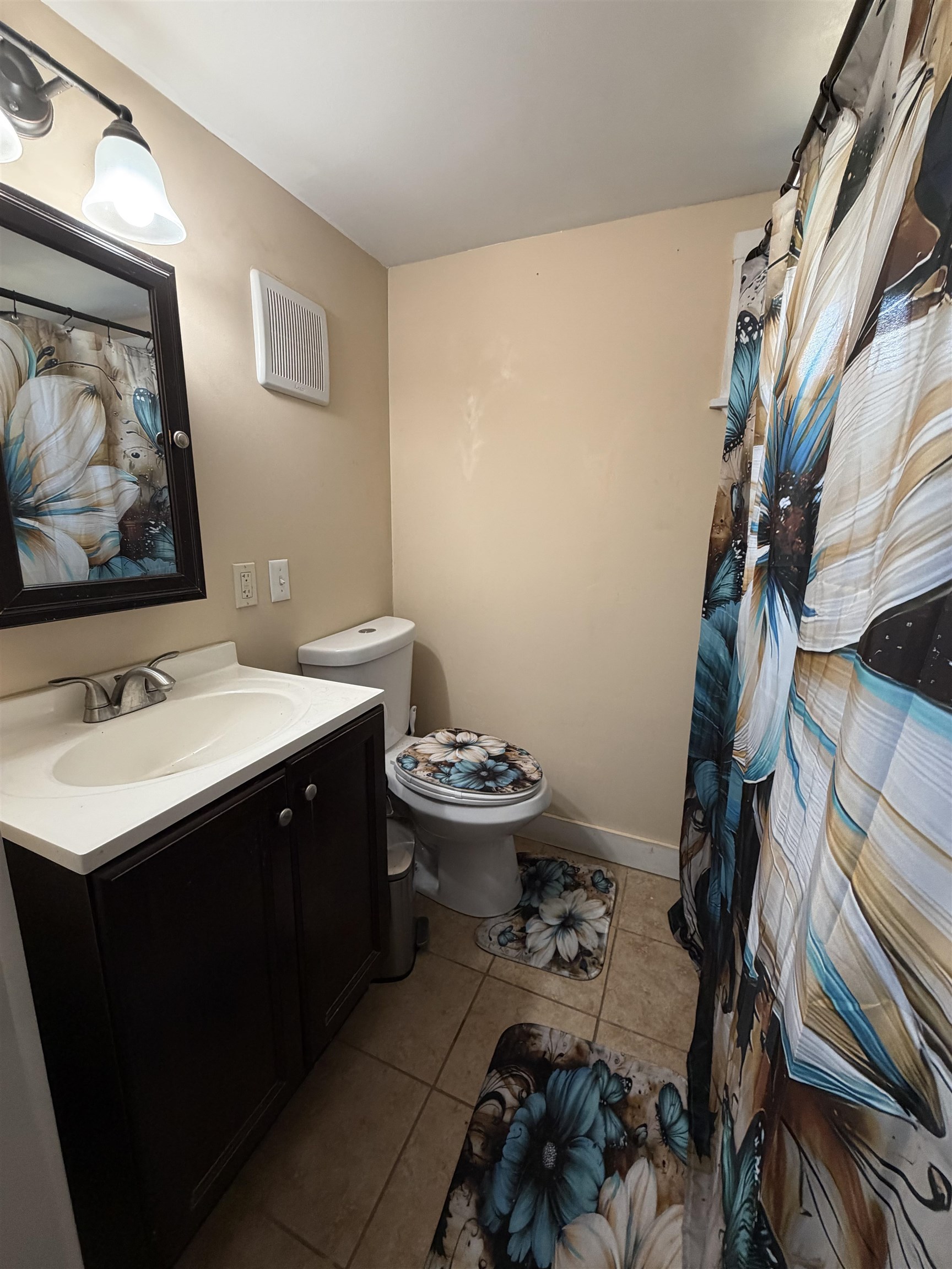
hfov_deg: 85.7
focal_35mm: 14
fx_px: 513
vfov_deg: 102.1
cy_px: 634
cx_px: 476
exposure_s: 1/60
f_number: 2.2
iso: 320
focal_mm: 2.22
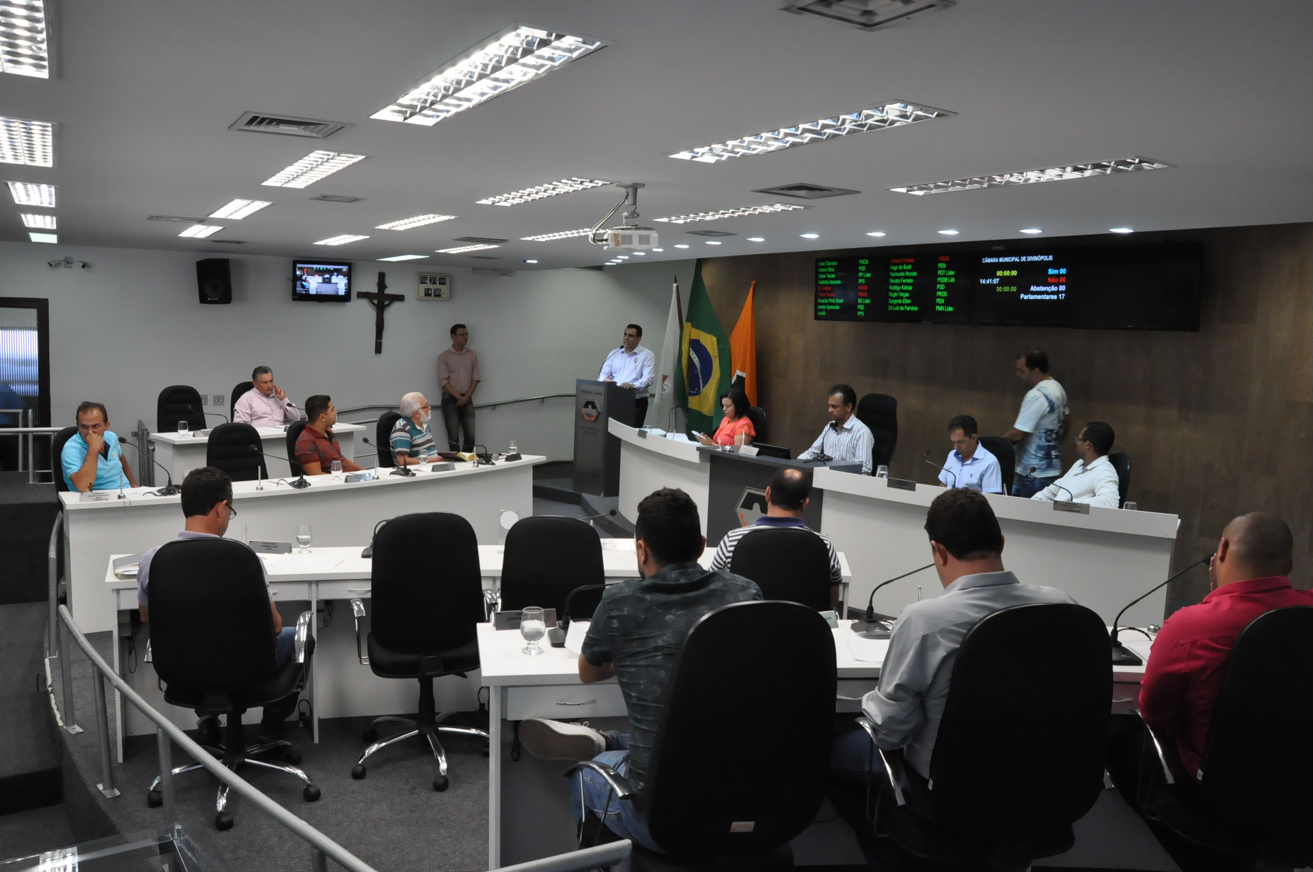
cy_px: 436
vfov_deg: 47.8
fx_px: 984
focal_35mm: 27
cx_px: 656
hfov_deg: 67.4
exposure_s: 1/80
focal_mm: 18
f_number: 9
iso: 2000
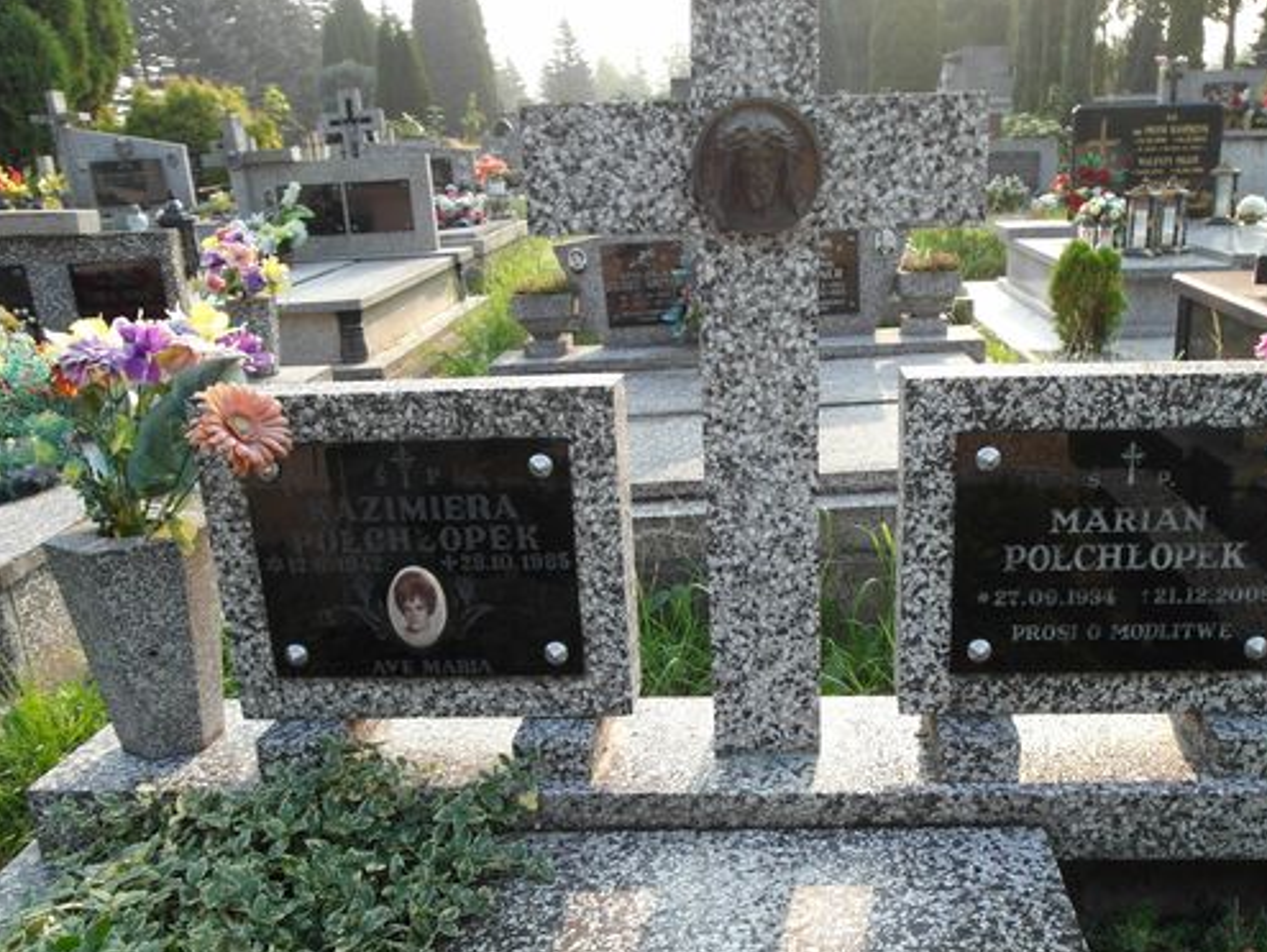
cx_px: 732
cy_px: 558
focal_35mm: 31
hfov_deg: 58.0
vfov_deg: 45.3
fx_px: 1135
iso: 80
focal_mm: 5.2
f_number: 3.4
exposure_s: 1/125
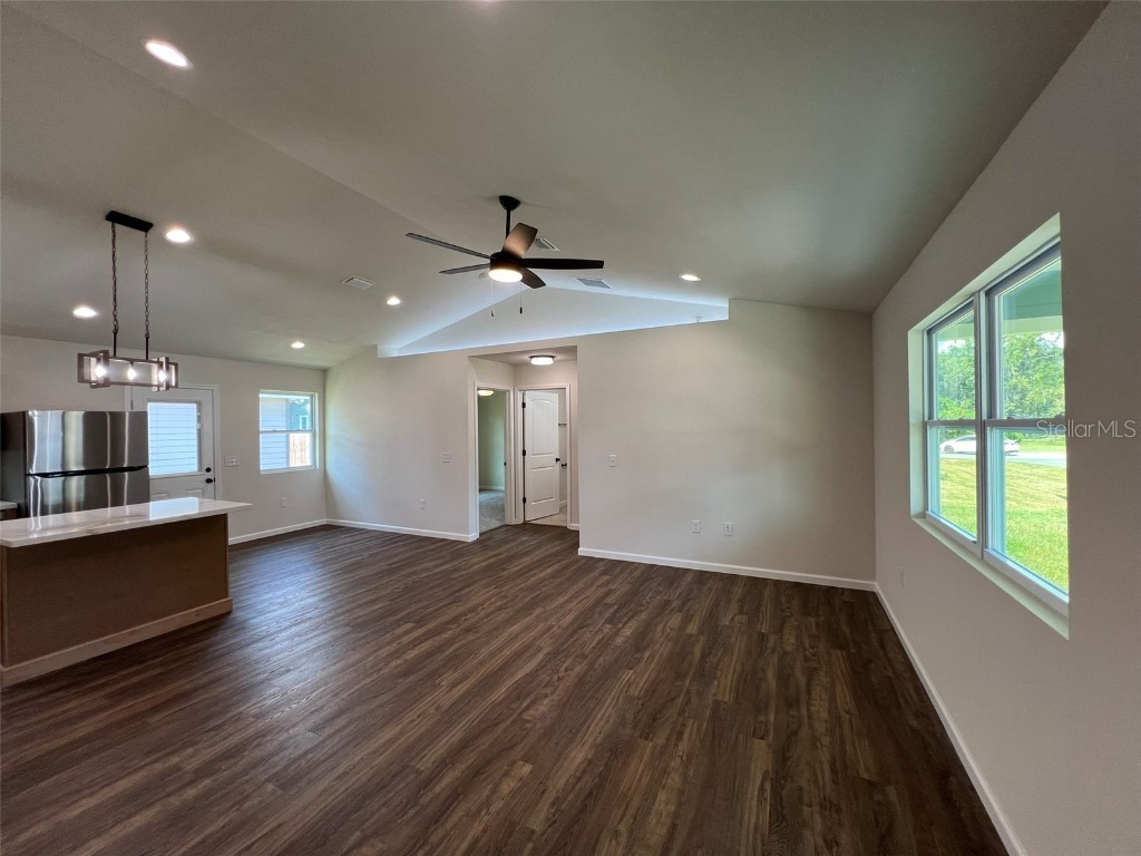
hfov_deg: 106.2
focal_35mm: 13
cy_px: 428
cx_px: 570
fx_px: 429
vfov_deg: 89.9
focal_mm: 1.57
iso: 80
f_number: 1.8
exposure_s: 1/120
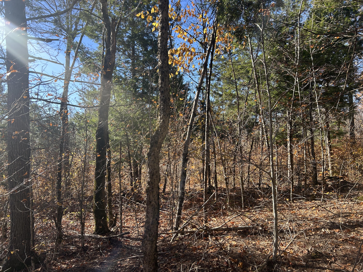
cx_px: 182
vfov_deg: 53.1
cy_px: 136
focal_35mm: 26
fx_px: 273
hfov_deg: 67.3
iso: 50
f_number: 1.5
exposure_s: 1/924
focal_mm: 5.7
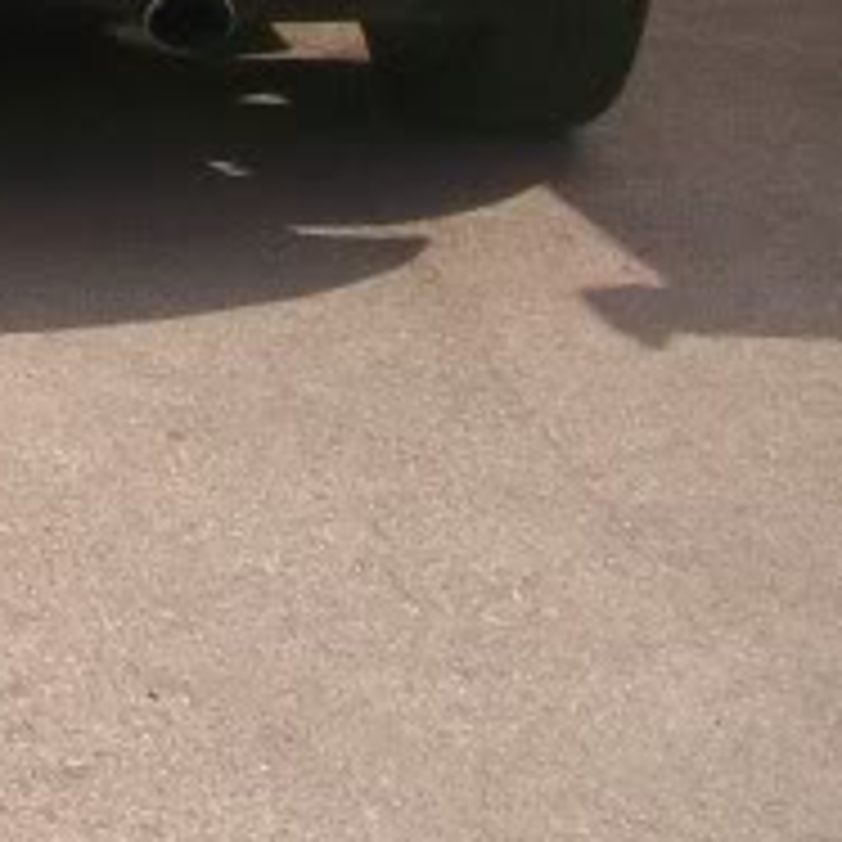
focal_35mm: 174
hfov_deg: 9.1
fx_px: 4788
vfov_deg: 9.7
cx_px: -1144
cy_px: -507
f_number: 4.8
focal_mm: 6
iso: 80
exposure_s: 1/596
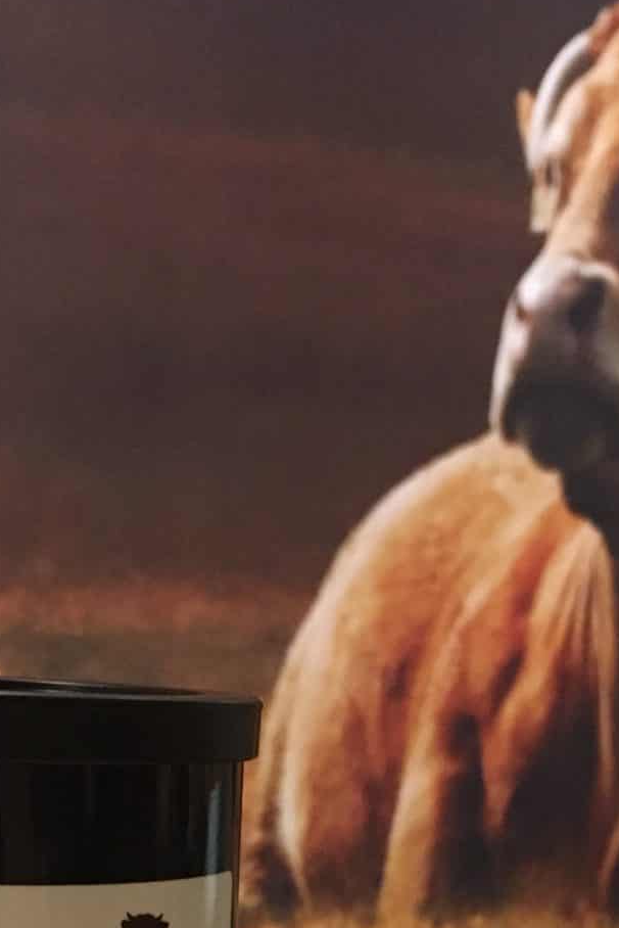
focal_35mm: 85
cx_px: 385
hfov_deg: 16.1
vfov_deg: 22.3
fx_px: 2190
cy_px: 1067
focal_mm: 4.15
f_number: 2.2
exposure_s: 1/20
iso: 200
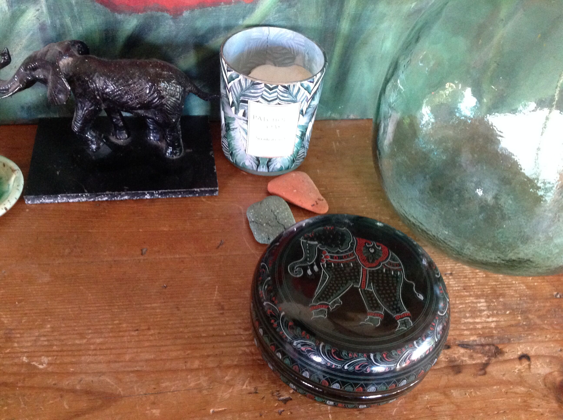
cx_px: 282
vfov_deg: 40.6
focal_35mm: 35
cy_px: 210
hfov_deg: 52.7
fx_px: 568
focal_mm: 4.28
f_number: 2.4
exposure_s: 1/15
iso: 500
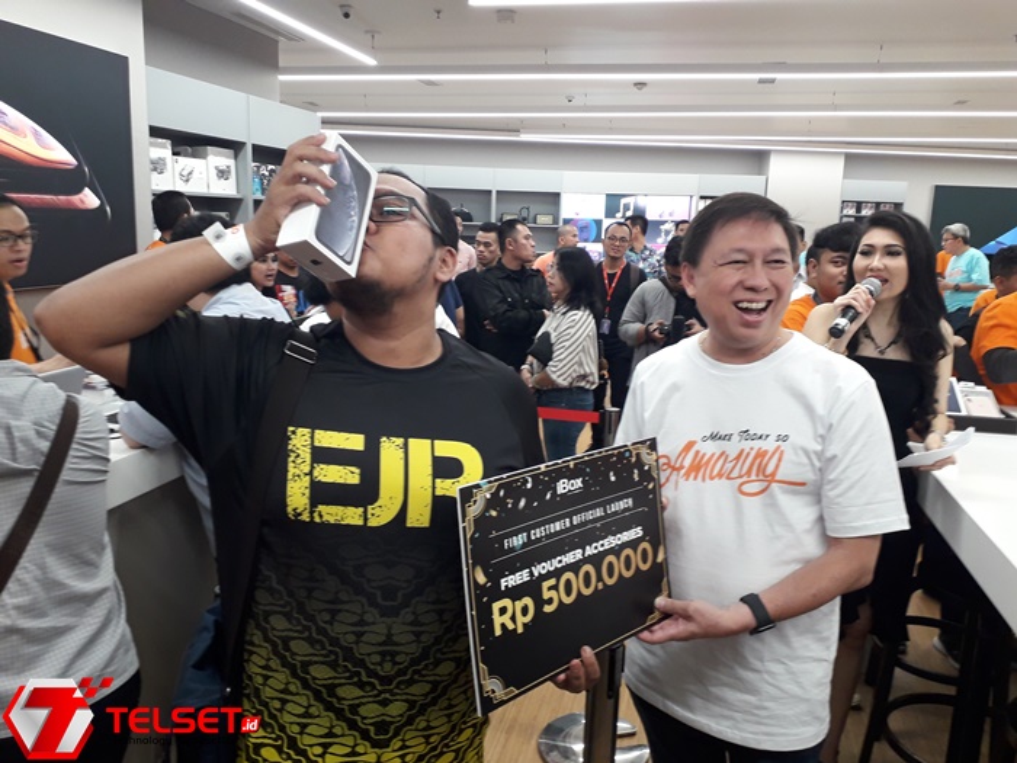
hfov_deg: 65.3
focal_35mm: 27
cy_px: 382
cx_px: 508
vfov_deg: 51.4
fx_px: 793
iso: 100
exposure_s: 1/50
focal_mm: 3.6
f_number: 1.9
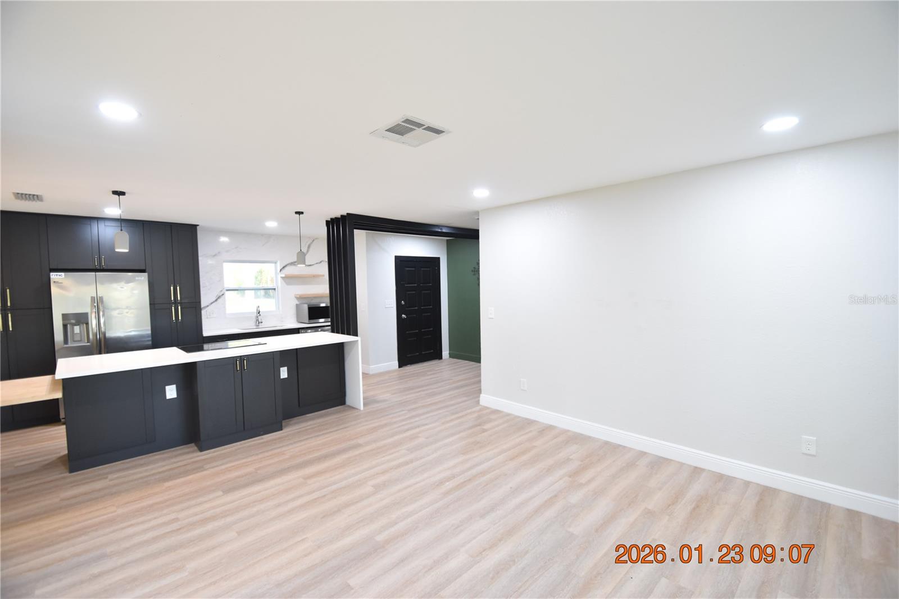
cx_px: 450
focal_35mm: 15
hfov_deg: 100.4
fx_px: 374
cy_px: 300
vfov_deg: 77.3
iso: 800
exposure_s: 1/45
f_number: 3.5
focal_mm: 10
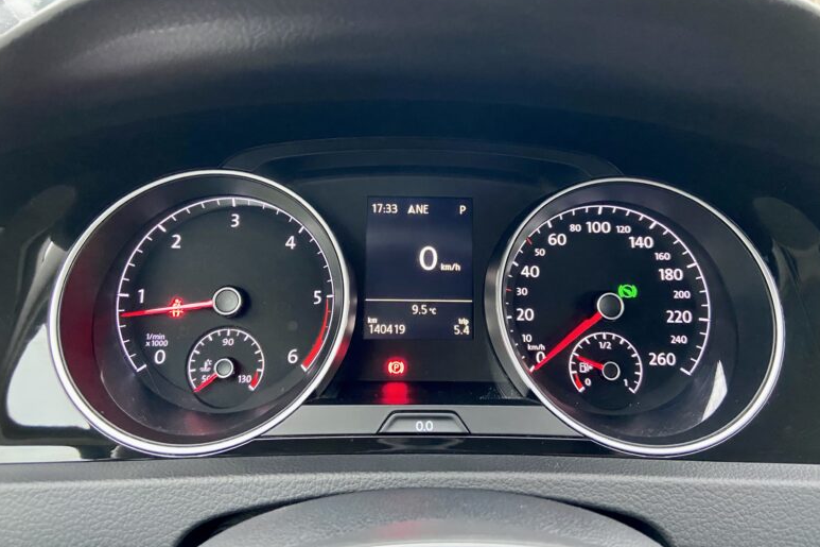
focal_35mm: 28
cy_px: 237
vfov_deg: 46.3
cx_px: 421
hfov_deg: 65.5
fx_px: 638
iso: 640
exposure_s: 1/30
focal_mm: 4.25
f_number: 1.8
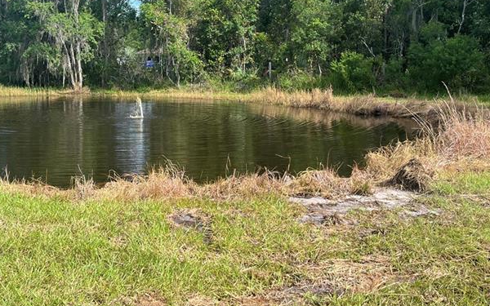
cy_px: 145
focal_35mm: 47
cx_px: 150
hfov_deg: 41.9
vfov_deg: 27.4
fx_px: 628
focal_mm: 5.1
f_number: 1.6
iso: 50
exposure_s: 1/1129
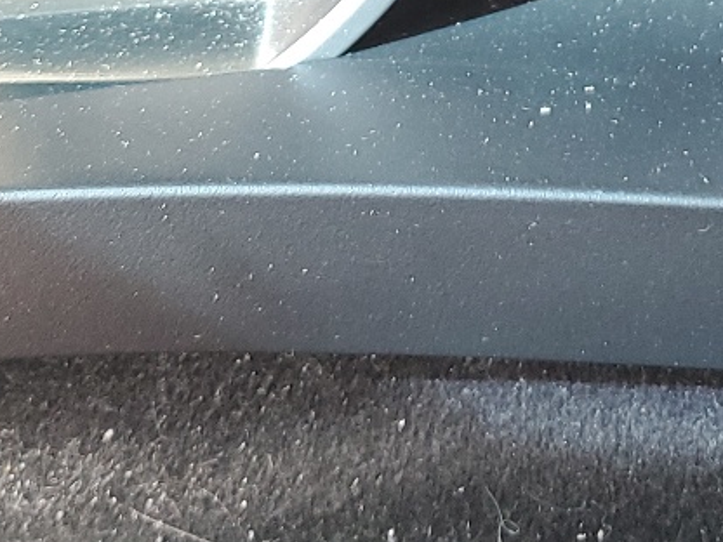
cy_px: -283
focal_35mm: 100
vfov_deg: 13.8
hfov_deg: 19.4
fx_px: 2089
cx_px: 586
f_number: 1.5
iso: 82
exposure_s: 1/120
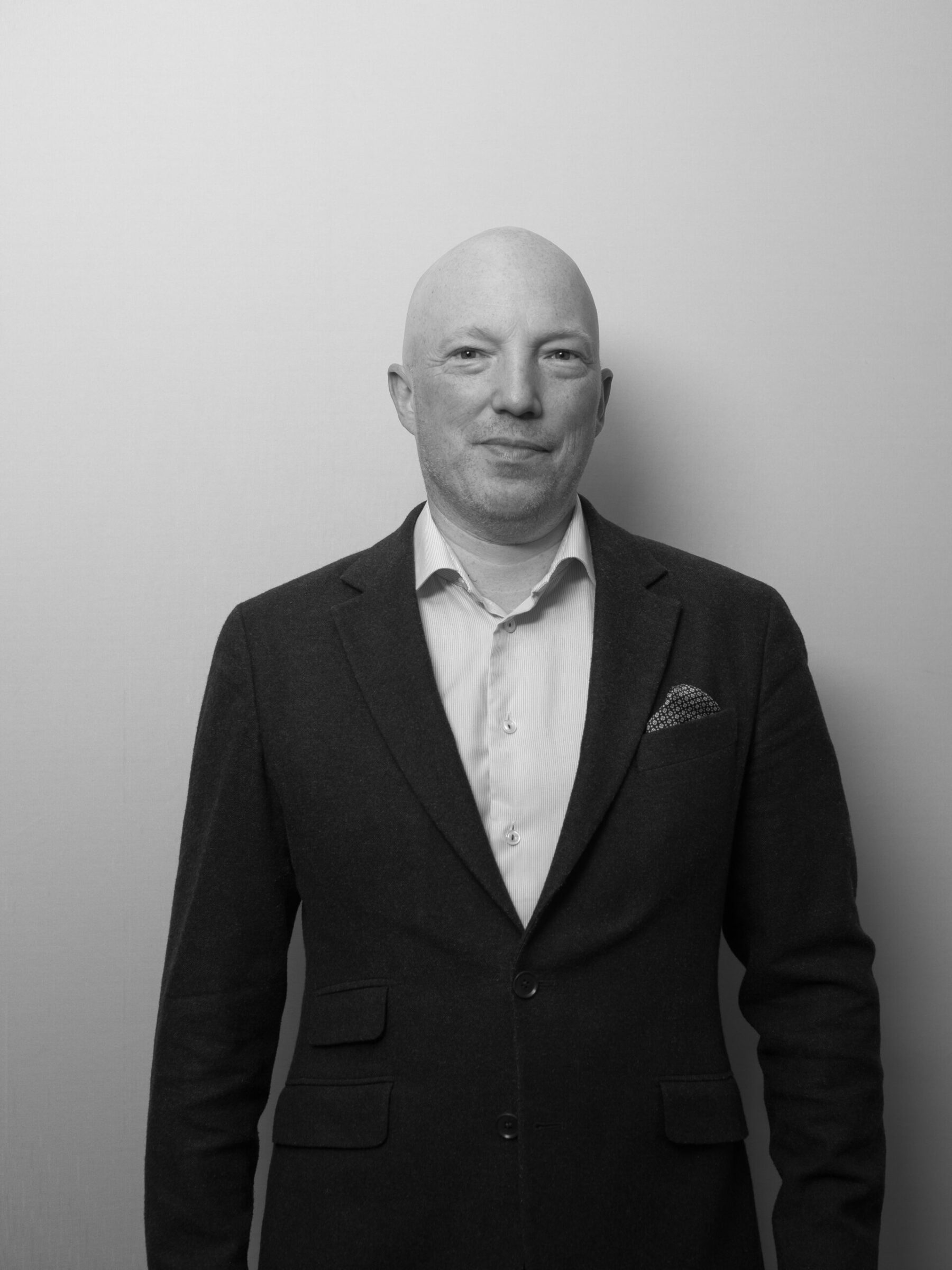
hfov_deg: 29.1
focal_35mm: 50
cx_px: 476
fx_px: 1833
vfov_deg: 38.2
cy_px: 635
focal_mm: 25
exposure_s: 1/125
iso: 64
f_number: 3.5
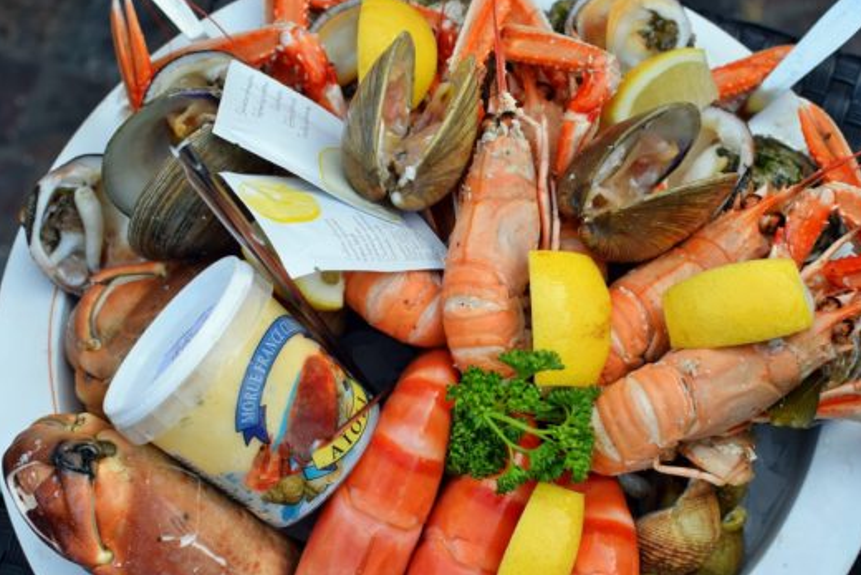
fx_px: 1546
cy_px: 347
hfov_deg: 31.1
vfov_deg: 21.0
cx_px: 419
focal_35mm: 65
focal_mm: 35
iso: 200
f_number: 6.3
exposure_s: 1/250
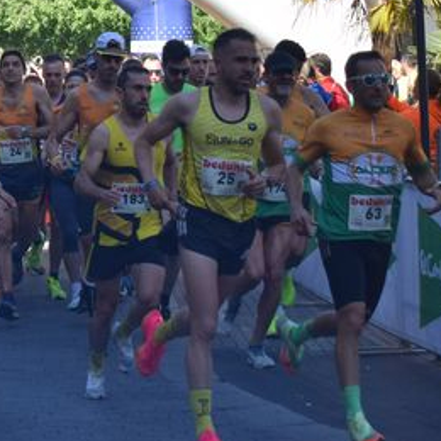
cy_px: 106
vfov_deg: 11.7
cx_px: -76
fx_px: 2148
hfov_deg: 11.5
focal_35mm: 149
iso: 400
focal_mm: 38
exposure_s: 1/1250
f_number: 4.8
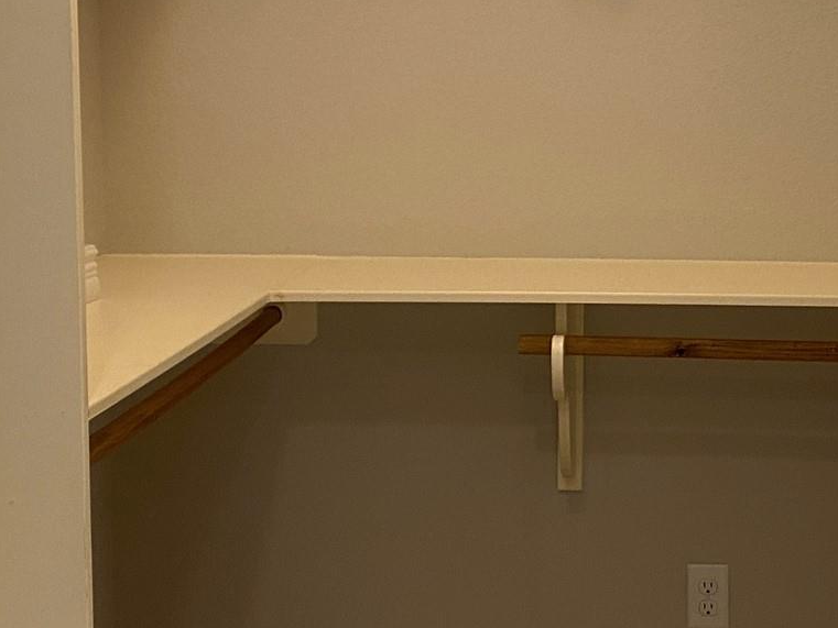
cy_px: 216
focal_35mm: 70
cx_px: 561
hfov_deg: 27.6
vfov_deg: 21.0
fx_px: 1695
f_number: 1.8
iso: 125
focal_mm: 4.25
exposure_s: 1/60
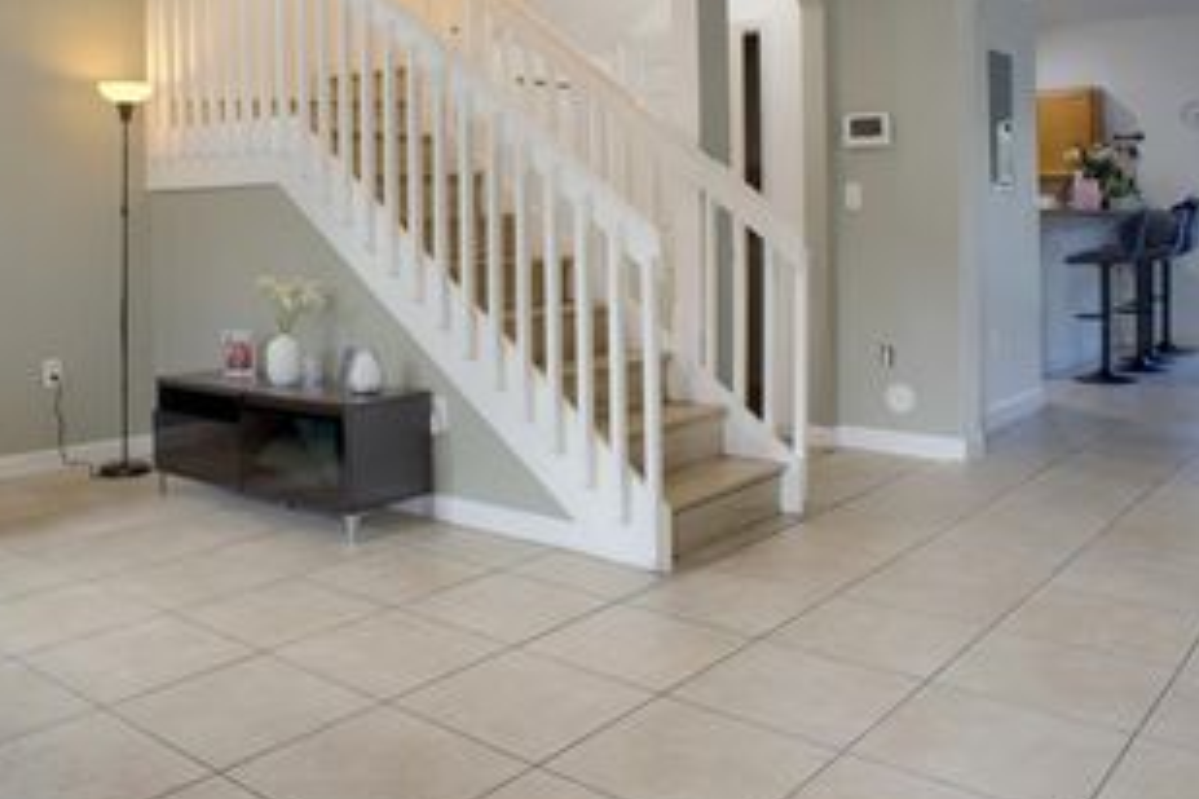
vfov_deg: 37.9
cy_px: 202
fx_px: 1132
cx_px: 501
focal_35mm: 34
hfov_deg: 55.5
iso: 100
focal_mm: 13.8
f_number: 8
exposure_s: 1/3.33
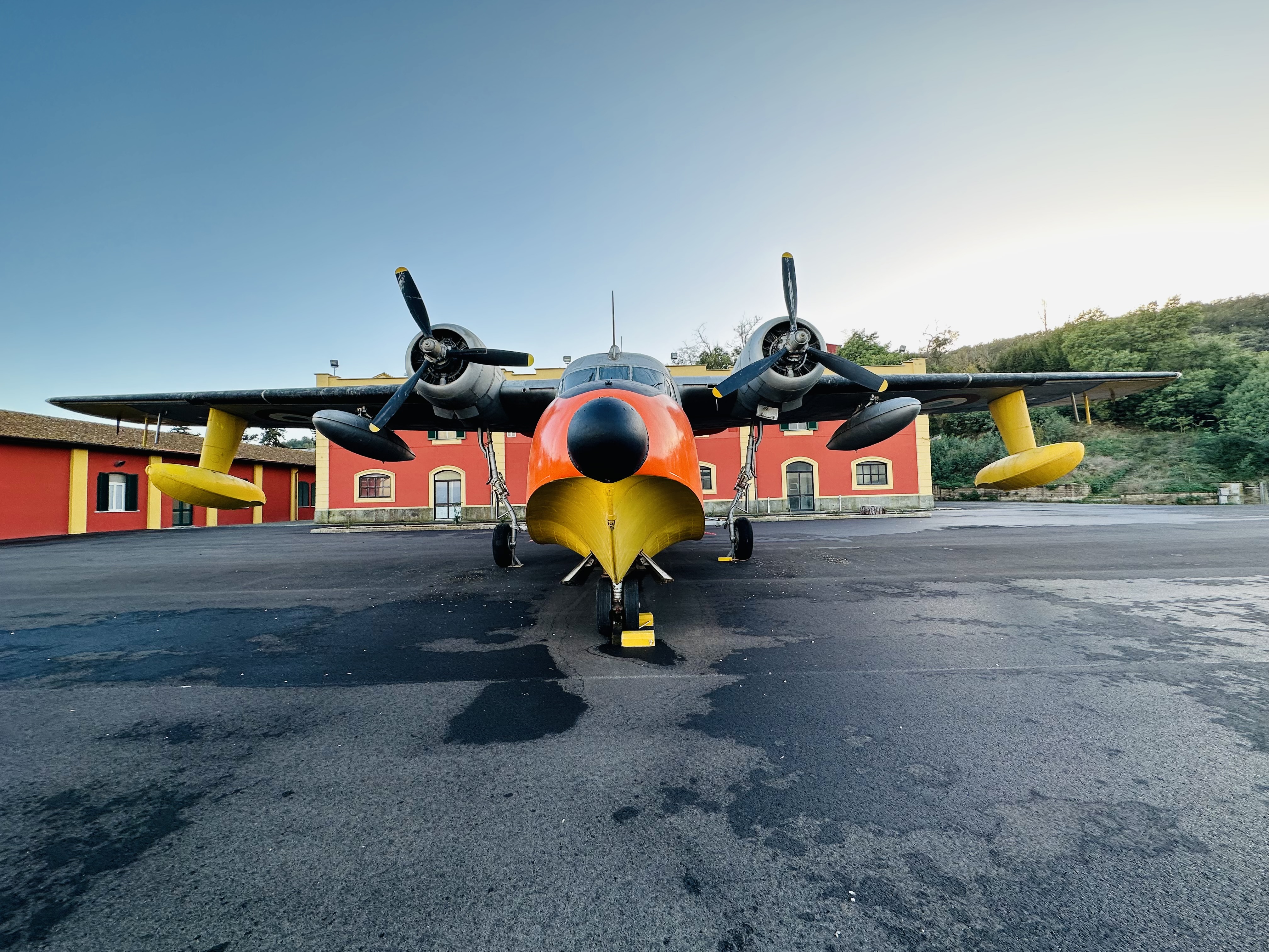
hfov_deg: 102.1
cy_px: 476
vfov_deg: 85.7
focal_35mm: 14
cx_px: 634
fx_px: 513
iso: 40
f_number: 2.2
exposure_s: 1/169
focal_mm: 2.22
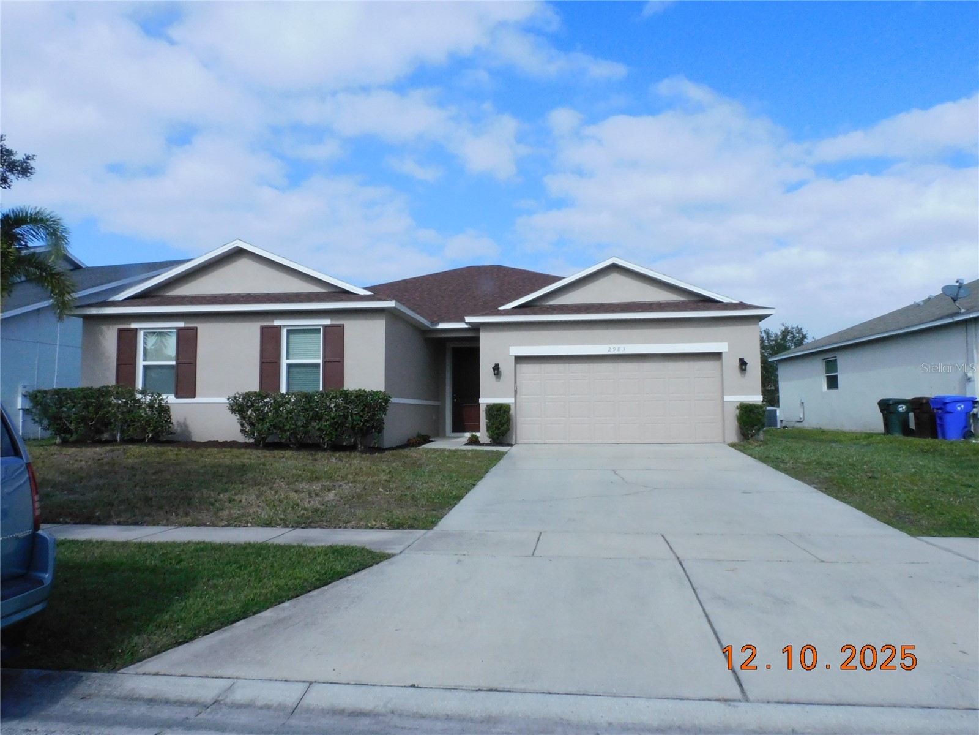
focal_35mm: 24
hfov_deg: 71.6
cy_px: 368
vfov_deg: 56.8
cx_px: 490
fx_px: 679
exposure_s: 1/1250
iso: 400
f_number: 7.6
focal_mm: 4.3
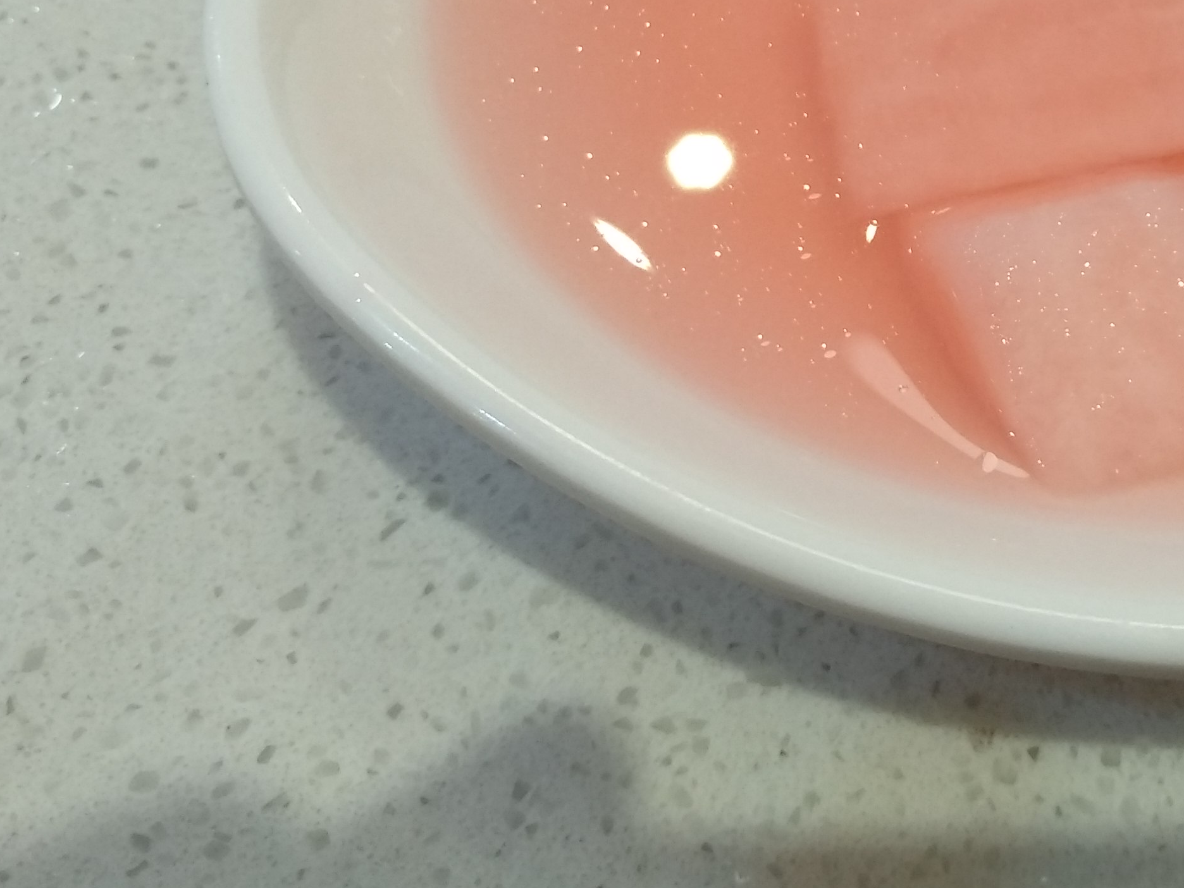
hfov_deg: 37.6
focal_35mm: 47
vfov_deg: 29.0
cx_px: 1076
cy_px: 12
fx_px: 1608
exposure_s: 1/50
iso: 400
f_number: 2.2
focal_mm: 3.81
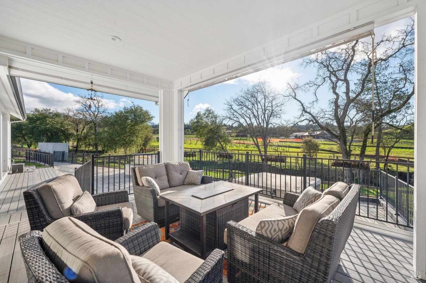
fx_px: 177
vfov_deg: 77.2
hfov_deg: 100.4
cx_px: 213
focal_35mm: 15
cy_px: 142
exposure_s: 1/640
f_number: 8
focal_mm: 15
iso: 200
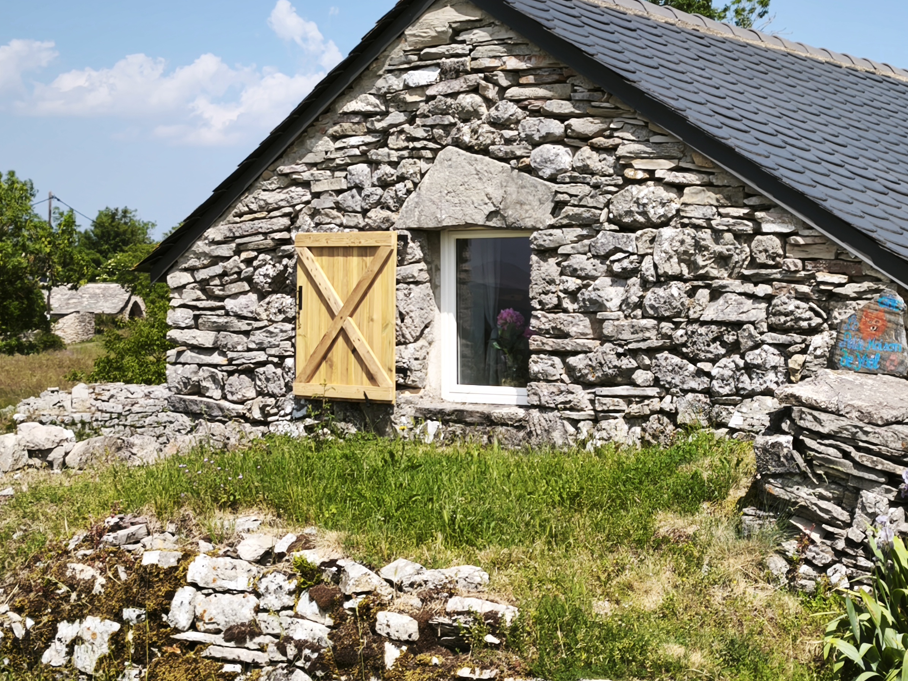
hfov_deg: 29.5
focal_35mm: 65
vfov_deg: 22.6
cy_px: 388
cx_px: 637
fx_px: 1705
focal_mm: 5.35
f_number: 1.7
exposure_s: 1/1824
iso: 80
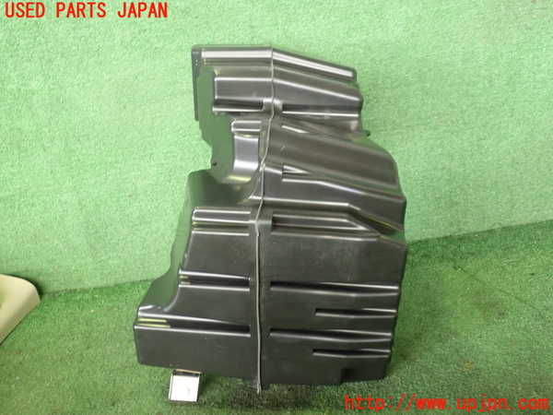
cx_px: 276
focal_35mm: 30
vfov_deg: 46.8
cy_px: 208
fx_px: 479
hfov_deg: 60.0
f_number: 2.3
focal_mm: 5.5
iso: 320
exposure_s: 1/30
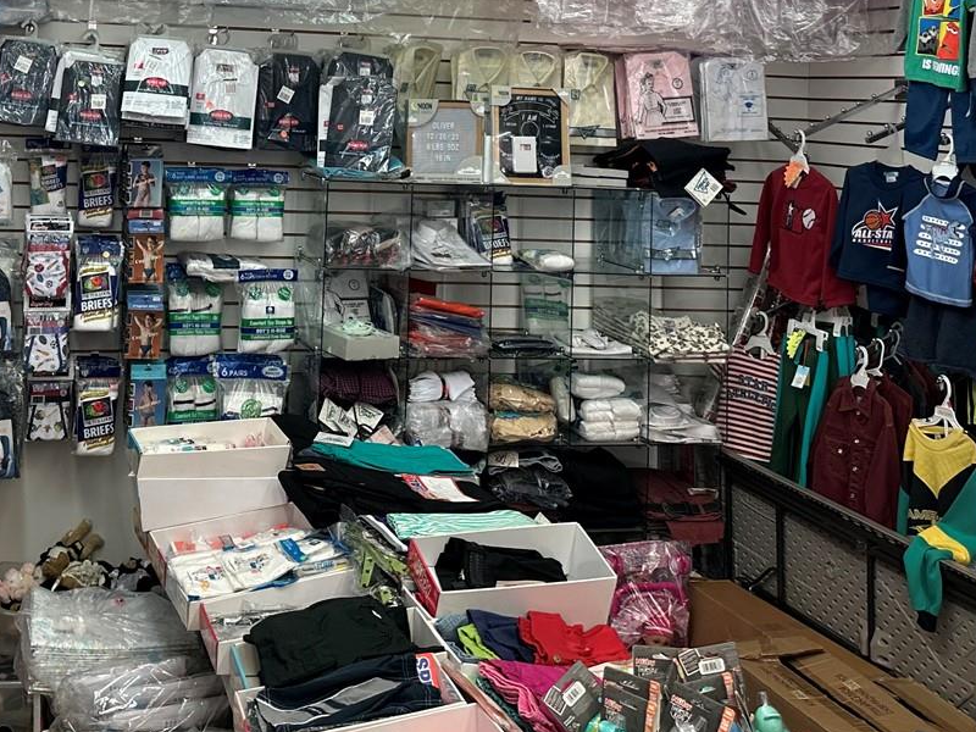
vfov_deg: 28.6
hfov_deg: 38.9
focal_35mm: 48
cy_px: 24
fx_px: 1353
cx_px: 284
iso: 125
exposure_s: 1/120
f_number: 1.78
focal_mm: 6.86
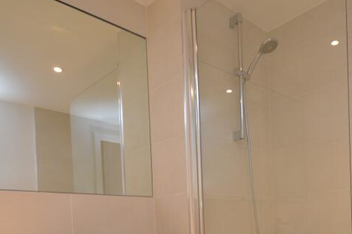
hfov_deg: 57.1
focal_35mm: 32
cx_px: 242
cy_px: 223
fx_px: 313
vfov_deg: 37.5
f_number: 4
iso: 400
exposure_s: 1/60
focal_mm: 10
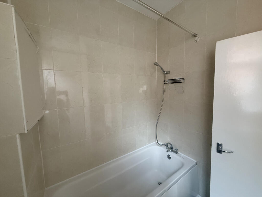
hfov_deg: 102.1
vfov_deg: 85.7
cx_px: 131
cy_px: 98
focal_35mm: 14
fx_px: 106
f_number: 2.2
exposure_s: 1/60
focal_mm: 2.22
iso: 500
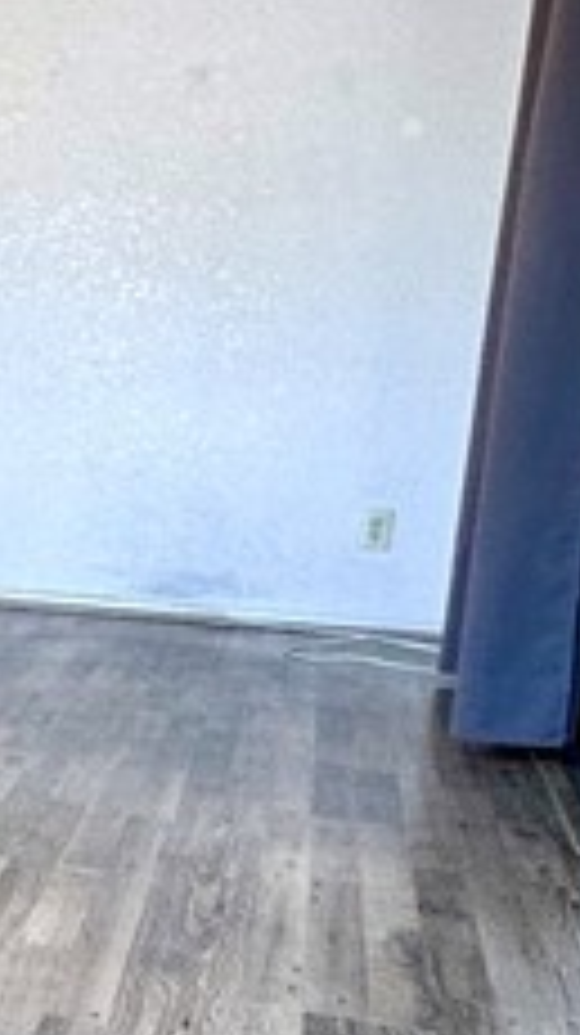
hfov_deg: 11.6
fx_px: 1863
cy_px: 626
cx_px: -1088
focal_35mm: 68
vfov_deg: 30.9
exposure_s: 1/120
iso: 125
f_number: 2.2
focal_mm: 2.22
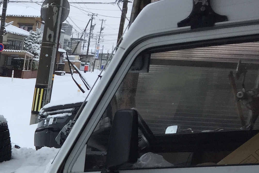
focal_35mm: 92
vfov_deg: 14.0
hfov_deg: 19.2
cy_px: 248
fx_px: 662
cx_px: -135
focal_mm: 4.15
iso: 32
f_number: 2.2
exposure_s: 1/760
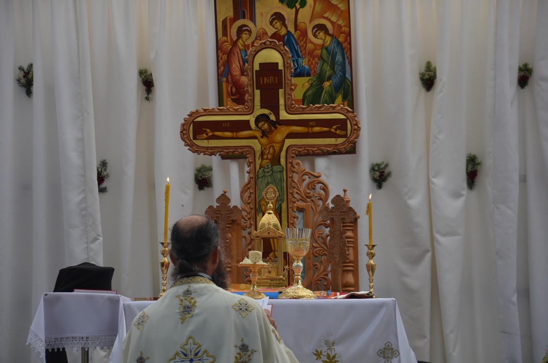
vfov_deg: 10.7
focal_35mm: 128
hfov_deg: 16.1
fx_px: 1937
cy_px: 182
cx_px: 274
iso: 400
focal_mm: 85
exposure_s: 1/500
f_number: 5.6
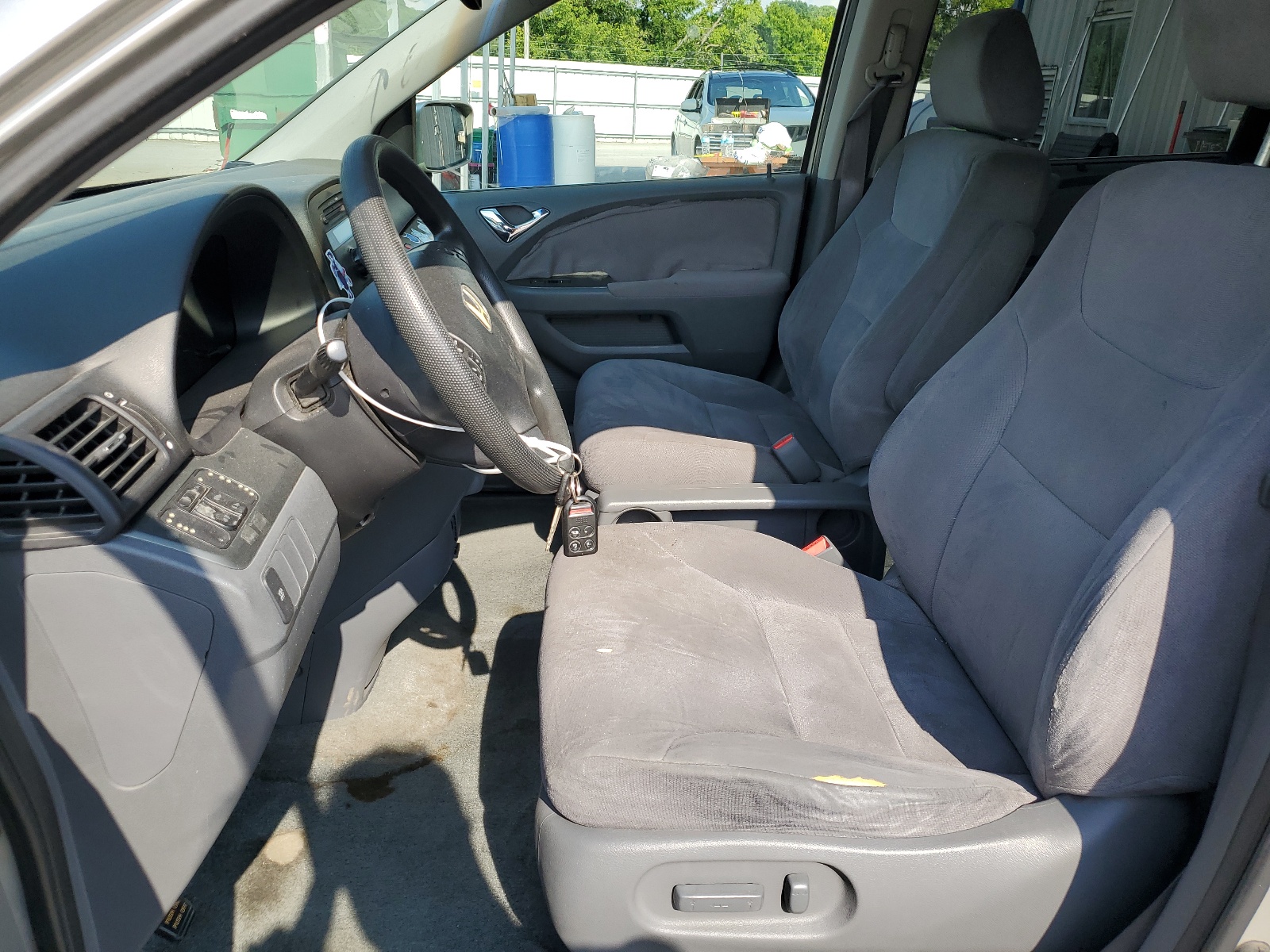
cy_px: 476
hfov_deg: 67.3
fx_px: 954
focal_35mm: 26
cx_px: 635
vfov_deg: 53.1
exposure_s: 1/1250
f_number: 1.5
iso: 50
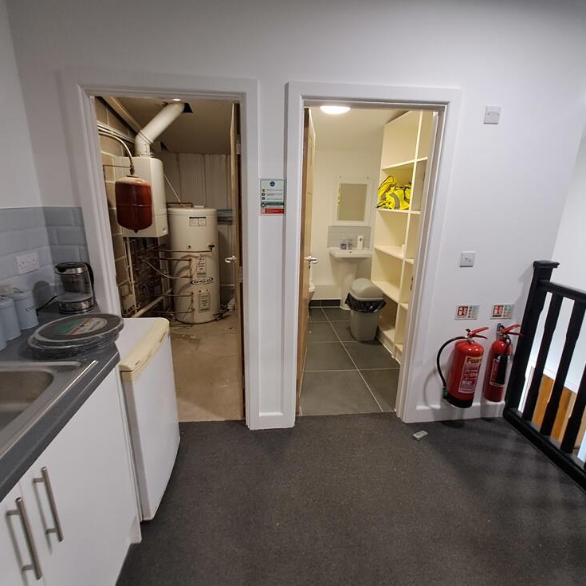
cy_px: 283
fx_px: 306
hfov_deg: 87.4
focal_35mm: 16
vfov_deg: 87.4
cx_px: 288
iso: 250
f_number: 2.2
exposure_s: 1/50
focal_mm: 1.42
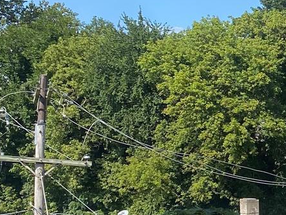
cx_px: 595
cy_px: 259
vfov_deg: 12.2
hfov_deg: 13.7
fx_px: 984
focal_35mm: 119
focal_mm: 4.25
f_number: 1.8
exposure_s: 1/1927
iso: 32
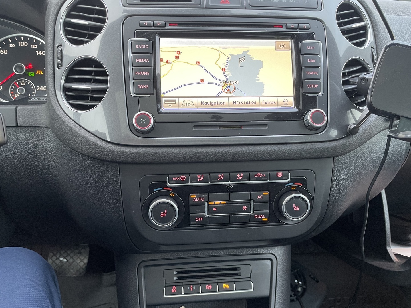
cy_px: 154
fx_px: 309
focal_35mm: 26
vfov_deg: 53.1
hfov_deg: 67.3
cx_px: 206
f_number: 1.6
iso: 250
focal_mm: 4.2
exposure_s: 1/50
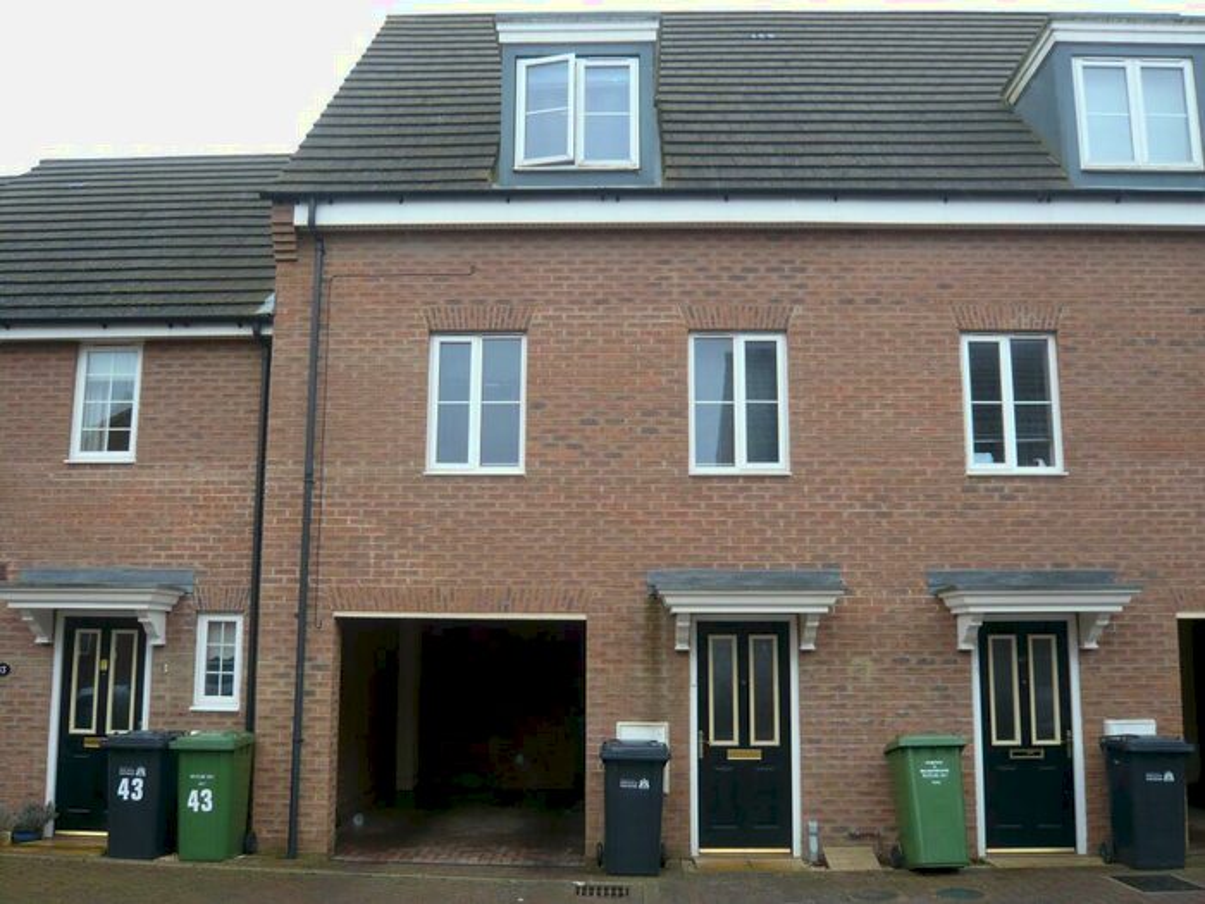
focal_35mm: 32
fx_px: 1114
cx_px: 602
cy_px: 452
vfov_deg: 44.2
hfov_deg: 56.8
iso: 100
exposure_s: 1/125
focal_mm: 5.2
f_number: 3
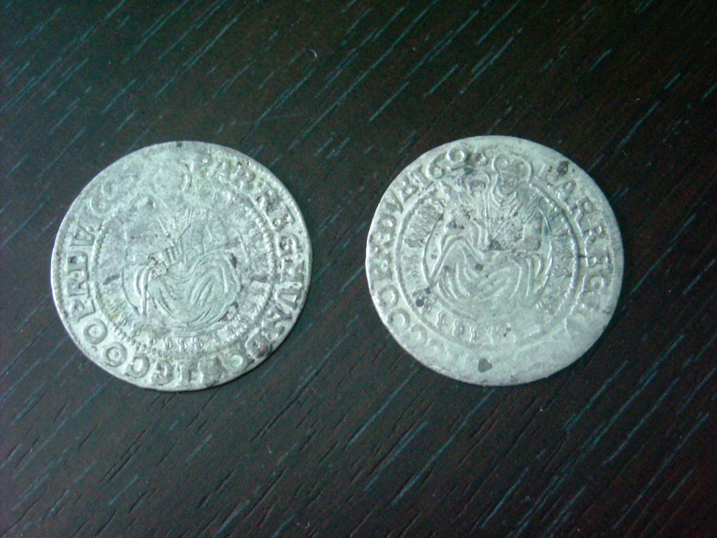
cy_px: 269
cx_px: 358
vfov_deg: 19.4
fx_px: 1574
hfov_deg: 25.7
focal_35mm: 76
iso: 644
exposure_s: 1/8
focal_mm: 12.3
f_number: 3.9
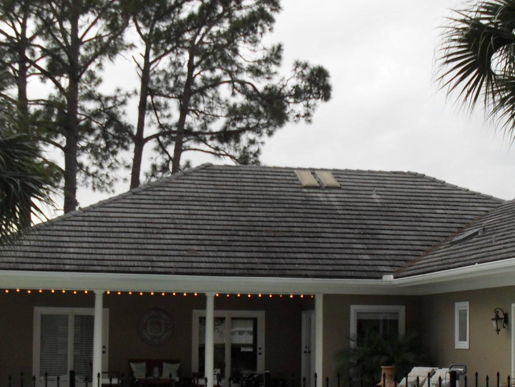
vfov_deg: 20.1
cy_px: 241
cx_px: 290
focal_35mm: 73
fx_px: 1086
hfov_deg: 26.6
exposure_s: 1/180
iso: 100
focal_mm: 6.3
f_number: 3.2
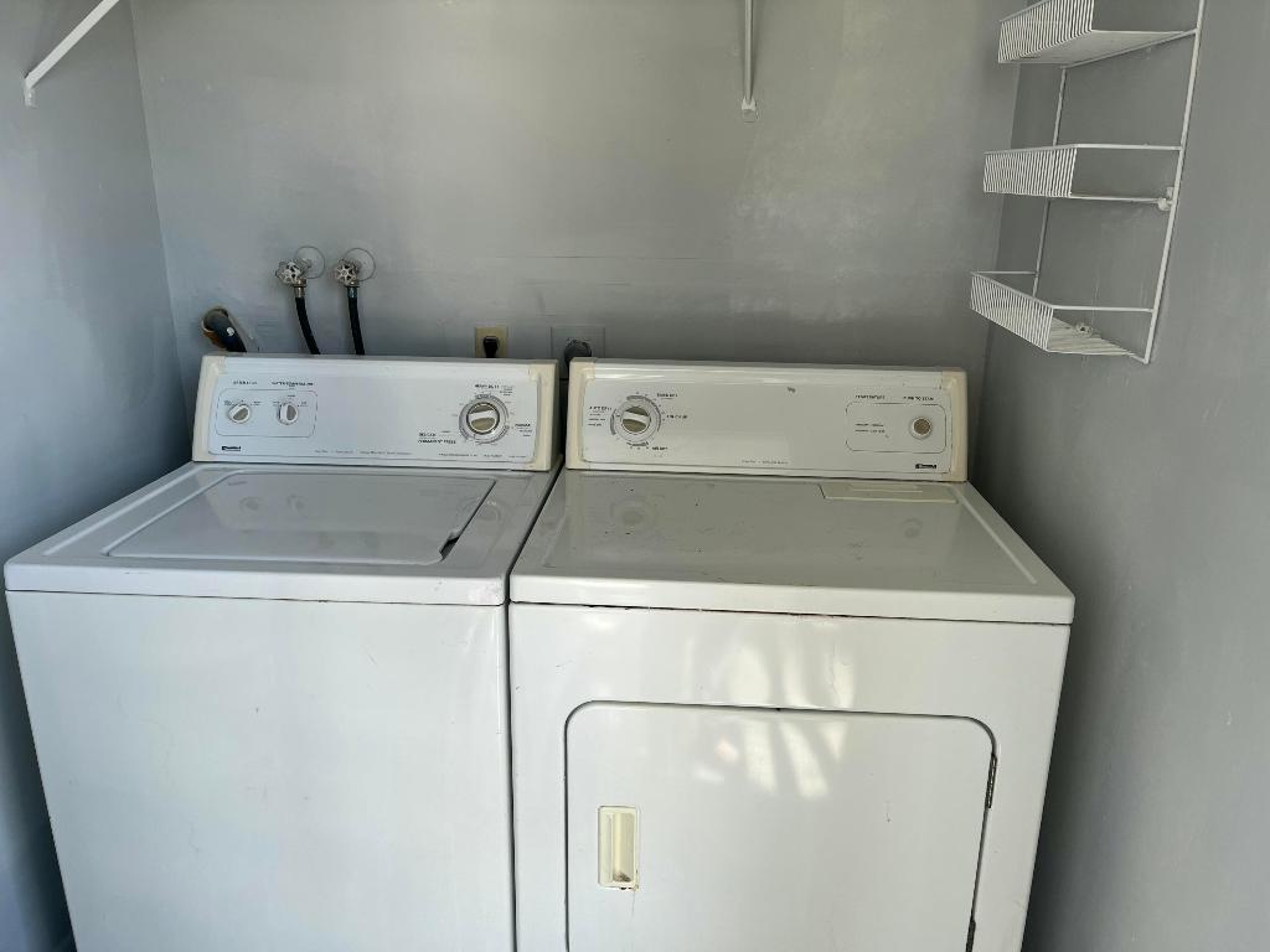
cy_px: 476
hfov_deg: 67.3
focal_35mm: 26
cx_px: 635
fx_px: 954
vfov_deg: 53.1
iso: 50
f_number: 1.6
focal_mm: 5.1
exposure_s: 1/121
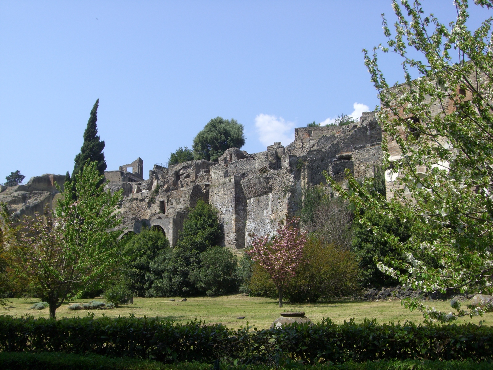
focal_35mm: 47
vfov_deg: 30.9
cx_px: 246
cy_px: 185
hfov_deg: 40.4
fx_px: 669
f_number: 4.8
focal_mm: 7.6
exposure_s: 1/500
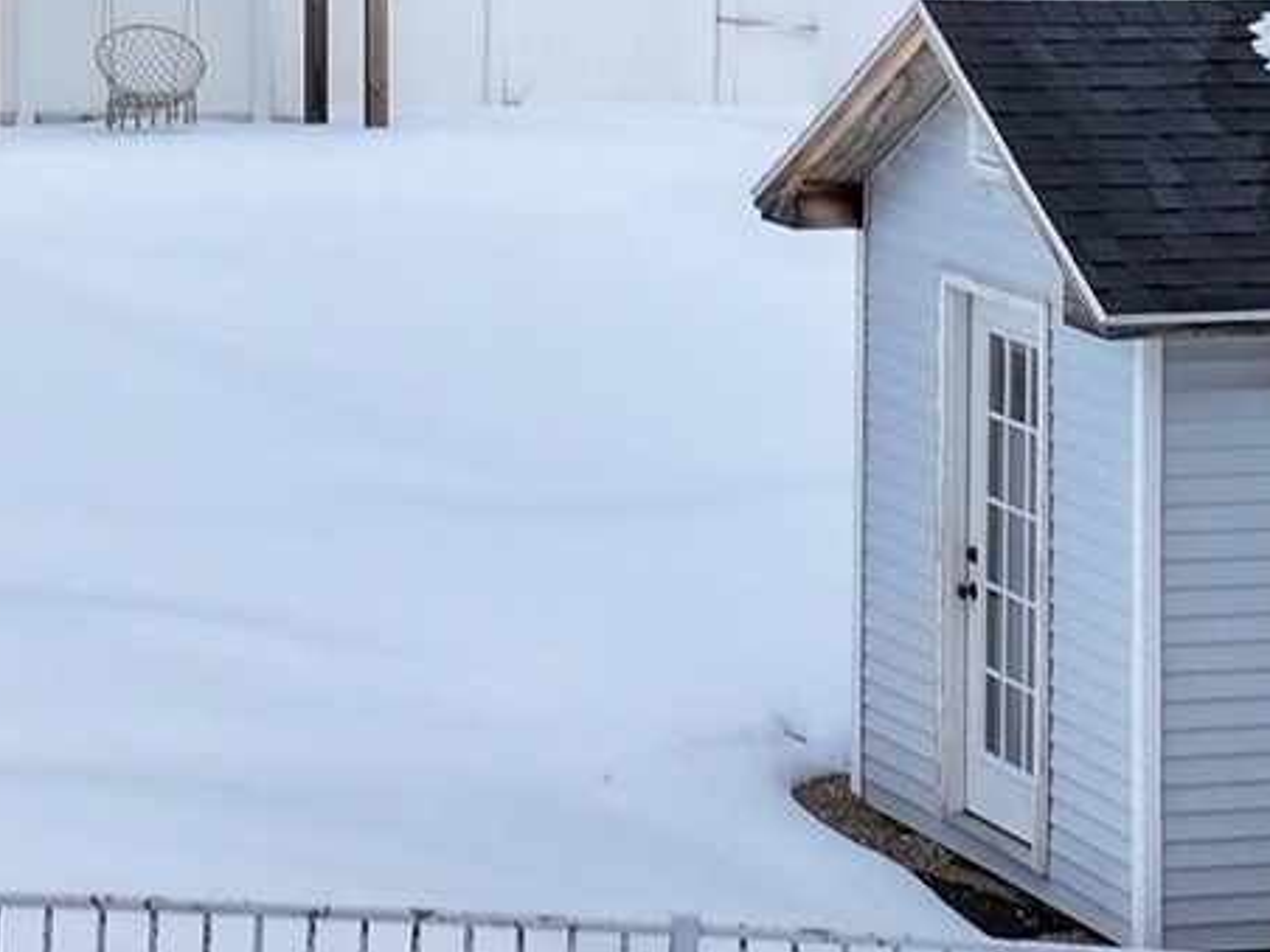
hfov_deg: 11.9
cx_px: -138
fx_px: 5980
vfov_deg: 8.9
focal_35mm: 163
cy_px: -487
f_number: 2.8
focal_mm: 12.29
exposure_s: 1/1000
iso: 100
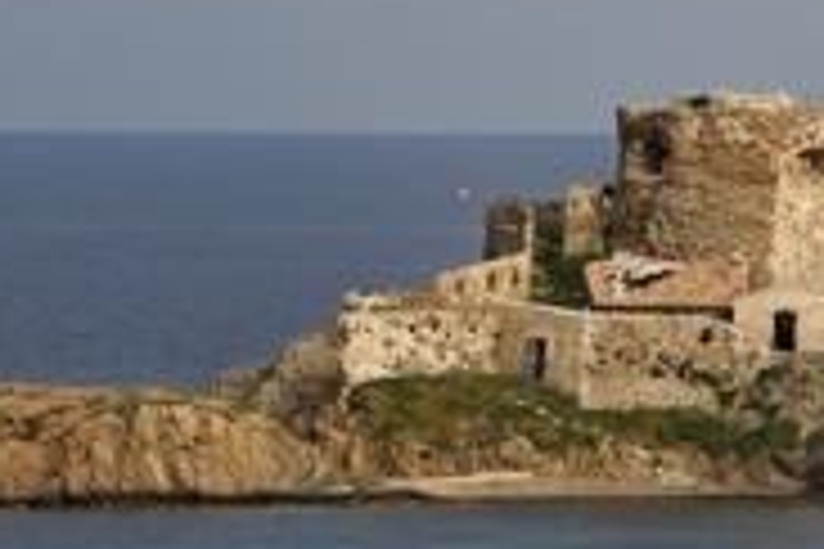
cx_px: 887
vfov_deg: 3.0
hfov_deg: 4.5
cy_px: 351
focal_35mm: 460
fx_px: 10528
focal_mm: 200
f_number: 7.1
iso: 200
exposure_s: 1/250
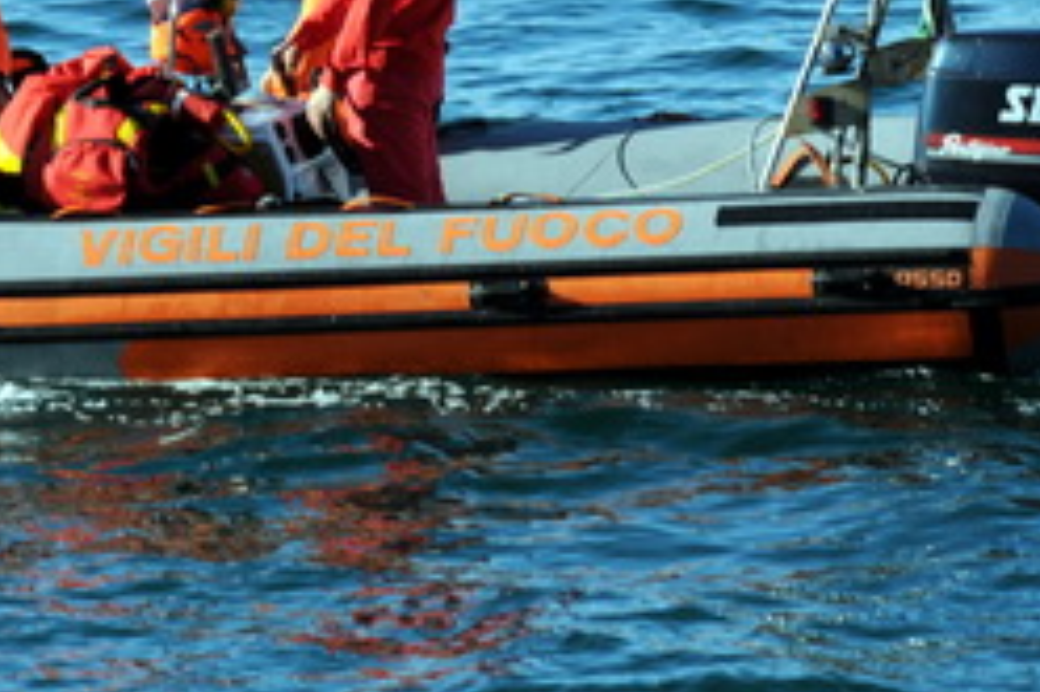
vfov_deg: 2.2
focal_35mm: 618
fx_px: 17841
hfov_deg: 3.3
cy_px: 19
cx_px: 268
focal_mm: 170
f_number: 9
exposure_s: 1/320
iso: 200
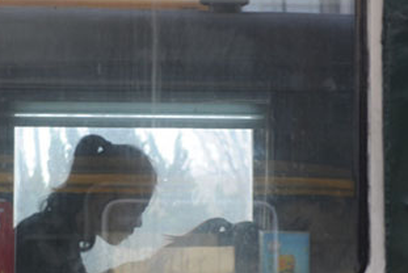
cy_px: 196
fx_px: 2042
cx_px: 161
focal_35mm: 180
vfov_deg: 7.6
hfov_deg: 11.4
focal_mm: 70
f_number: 2.8
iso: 100
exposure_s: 1/160
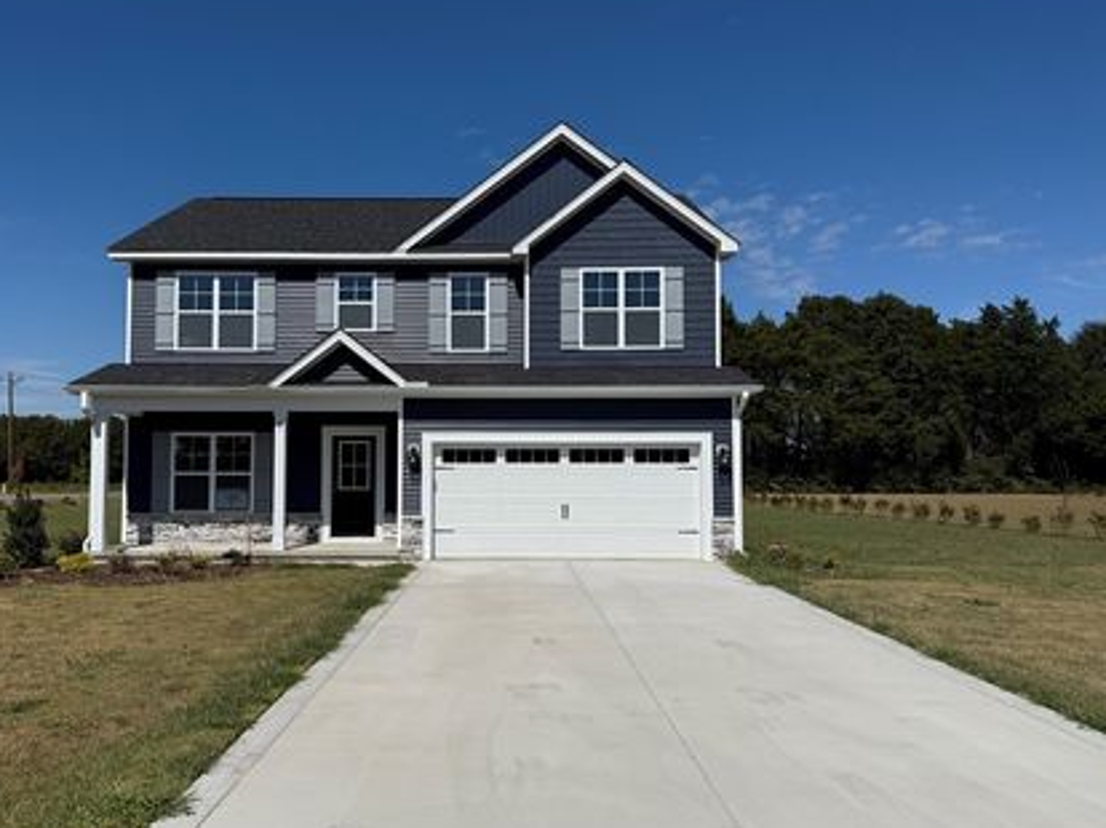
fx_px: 926
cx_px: 470
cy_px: 423
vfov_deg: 48.2
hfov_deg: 61.4
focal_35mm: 29
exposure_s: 1/10309
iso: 80
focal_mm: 6.76
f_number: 1.78
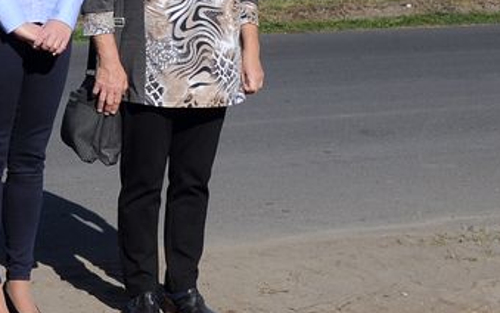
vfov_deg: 8.1
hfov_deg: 12.9
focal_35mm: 161
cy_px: 2
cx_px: 12
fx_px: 2194
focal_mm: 42
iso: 400
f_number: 13
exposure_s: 1/640
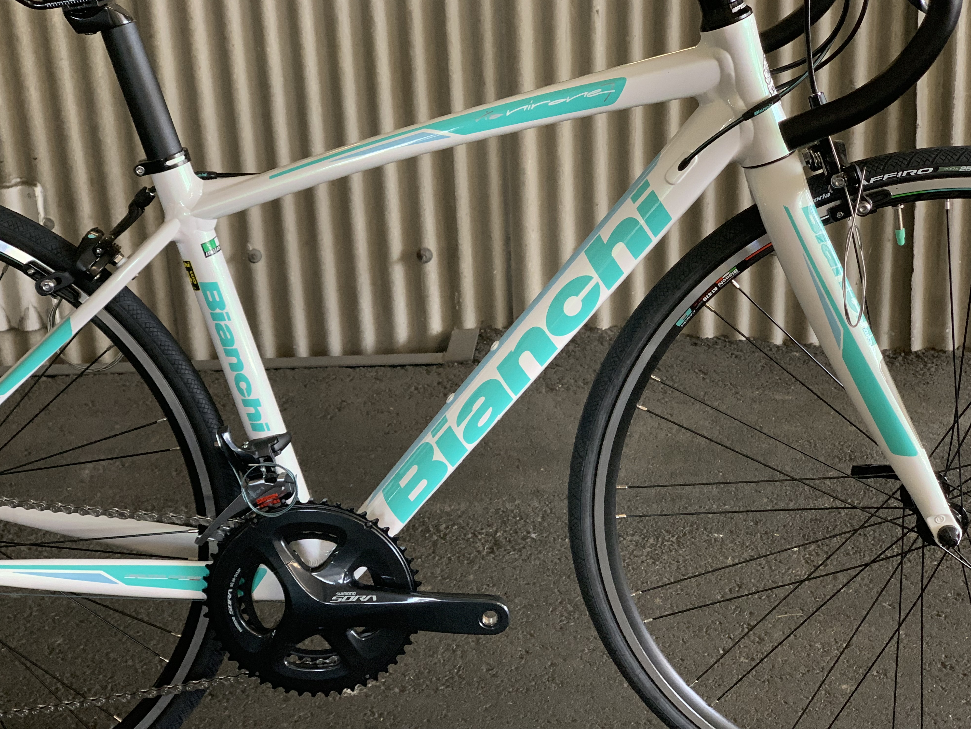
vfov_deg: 27.5
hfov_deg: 36.2
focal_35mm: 53
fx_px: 1487
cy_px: 358
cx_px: 488
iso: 125
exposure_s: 1/60
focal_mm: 6
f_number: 2.4
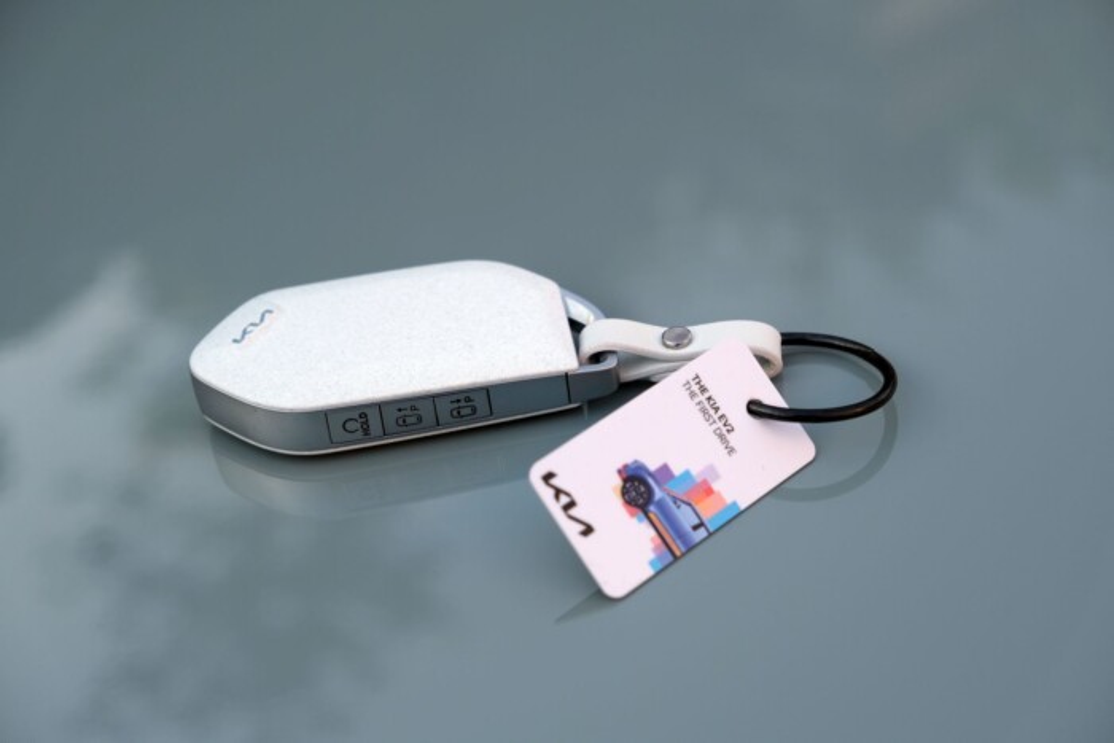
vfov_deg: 21.3
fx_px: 1981
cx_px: 557
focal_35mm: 64
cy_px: 372
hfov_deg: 31.4
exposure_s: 1/200
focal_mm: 42.5
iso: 160
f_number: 4.5
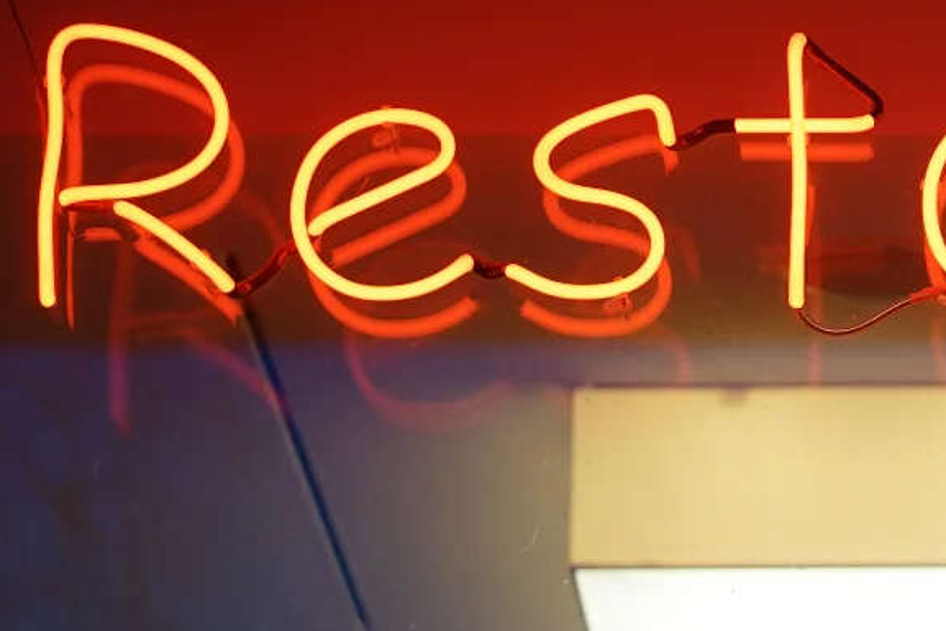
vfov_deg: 6.2
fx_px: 5808
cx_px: 1094
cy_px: 236
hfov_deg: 9.2
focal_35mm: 221
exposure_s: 1/160
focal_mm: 85
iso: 400
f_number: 1.8
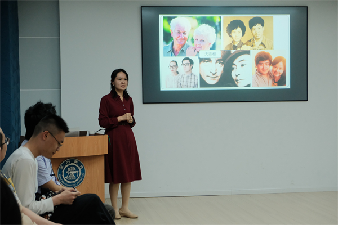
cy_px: 112
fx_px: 601
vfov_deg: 21.2
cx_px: 169
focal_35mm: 64
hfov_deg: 31.4
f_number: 4
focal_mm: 42.5
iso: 3200
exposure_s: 1/125
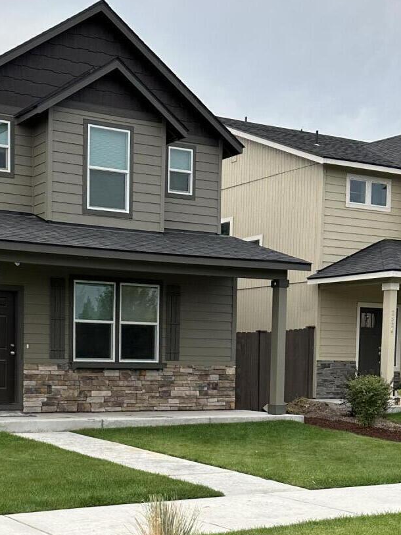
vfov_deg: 32.1
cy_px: 407
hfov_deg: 24.5
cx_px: 92
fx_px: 912
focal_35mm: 59
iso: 80
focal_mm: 6.86
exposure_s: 1/2299
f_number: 1.78
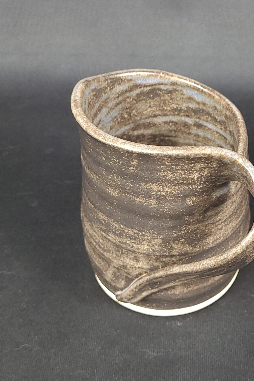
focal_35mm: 33
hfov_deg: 39.6
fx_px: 349
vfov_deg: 57.0
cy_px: 218
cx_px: 163
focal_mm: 5.4
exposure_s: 1/60
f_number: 1.8
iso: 320
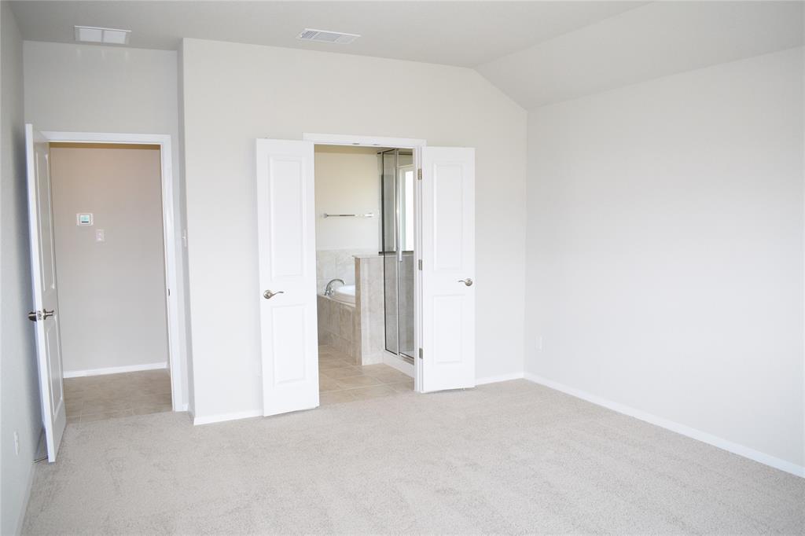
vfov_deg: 47.9
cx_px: 402
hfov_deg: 67.4
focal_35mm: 27
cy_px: 268
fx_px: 604
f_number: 5
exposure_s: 1/100
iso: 400
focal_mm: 18
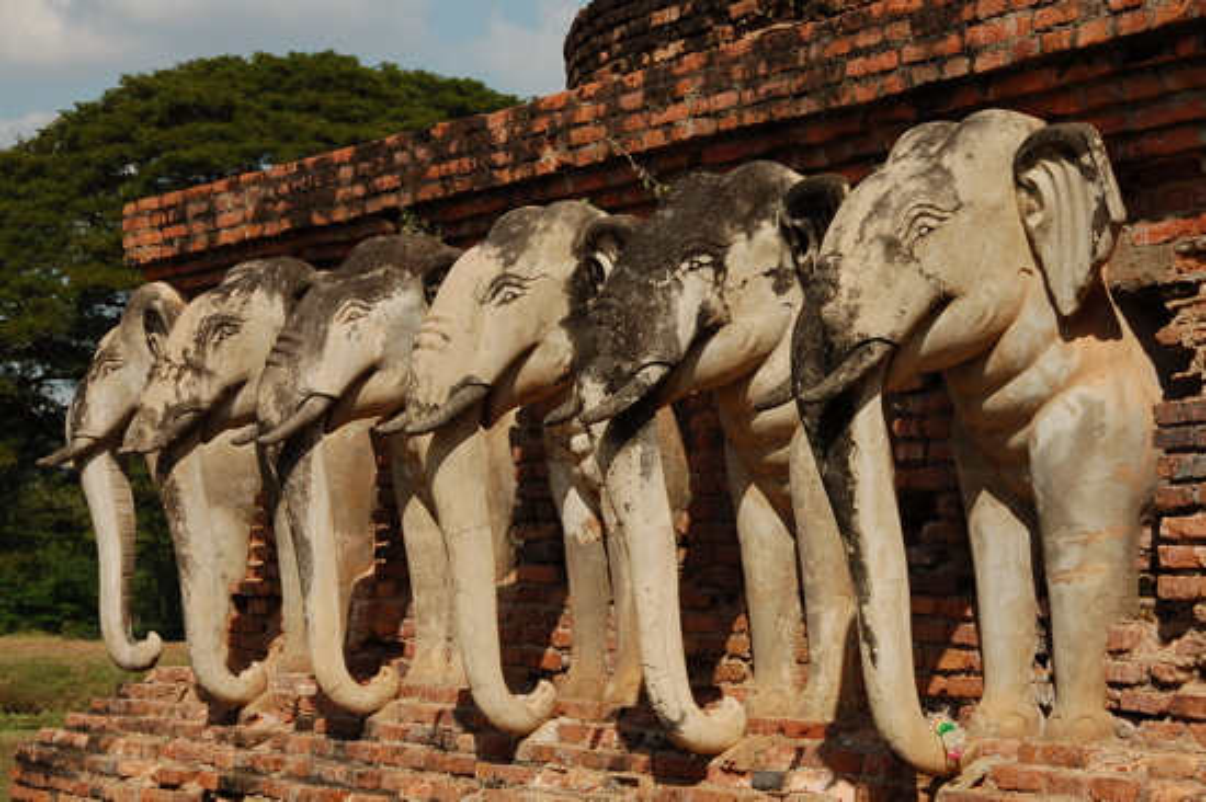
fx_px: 3114
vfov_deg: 14.7
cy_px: 401
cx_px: 603
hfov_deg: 21.9
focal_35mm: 93
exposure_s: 1/400
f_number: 10
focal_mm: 62
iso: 200
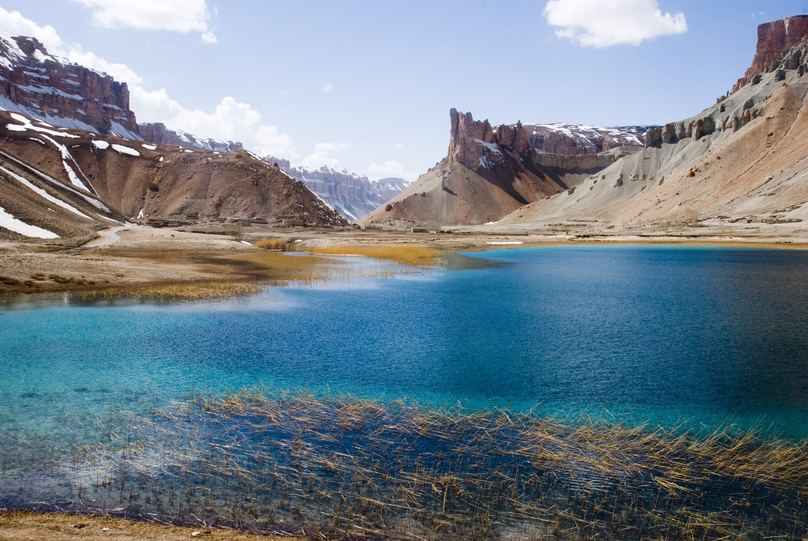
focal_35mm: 36
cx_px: 404
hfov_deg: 53.1
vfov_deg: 37.0
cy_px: 270
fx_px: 809
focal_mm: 24
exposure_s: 1/125
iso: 160
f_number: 14
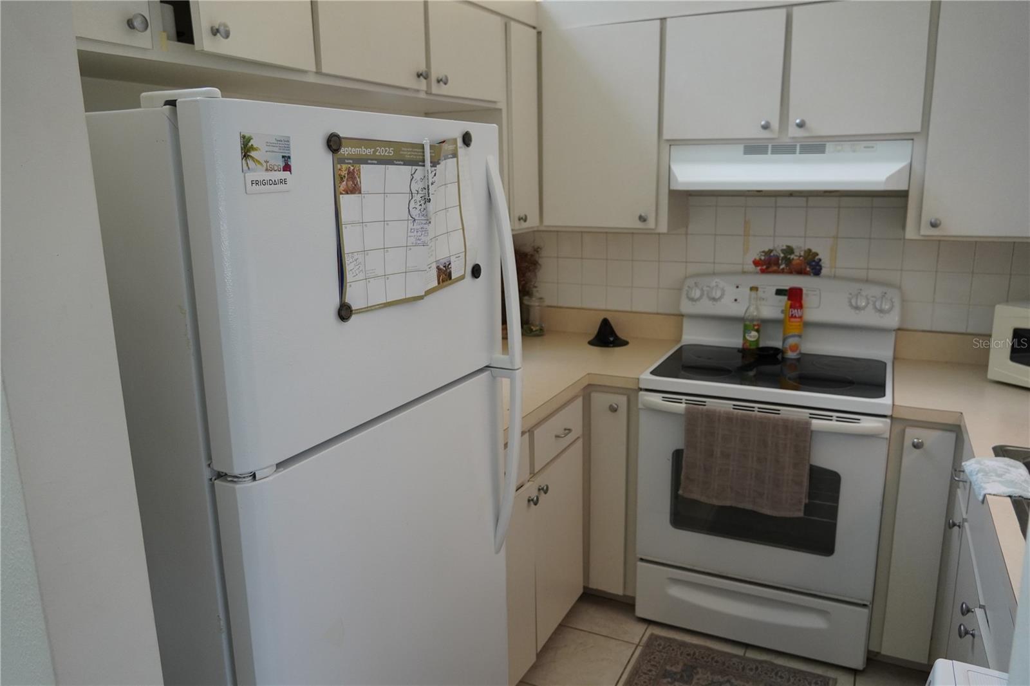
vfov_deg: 47.9
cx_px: 515
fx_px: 772
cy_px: 343
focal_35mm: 27
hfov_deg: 67.4
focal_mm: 18
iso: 800
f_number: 4
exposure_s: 1/160
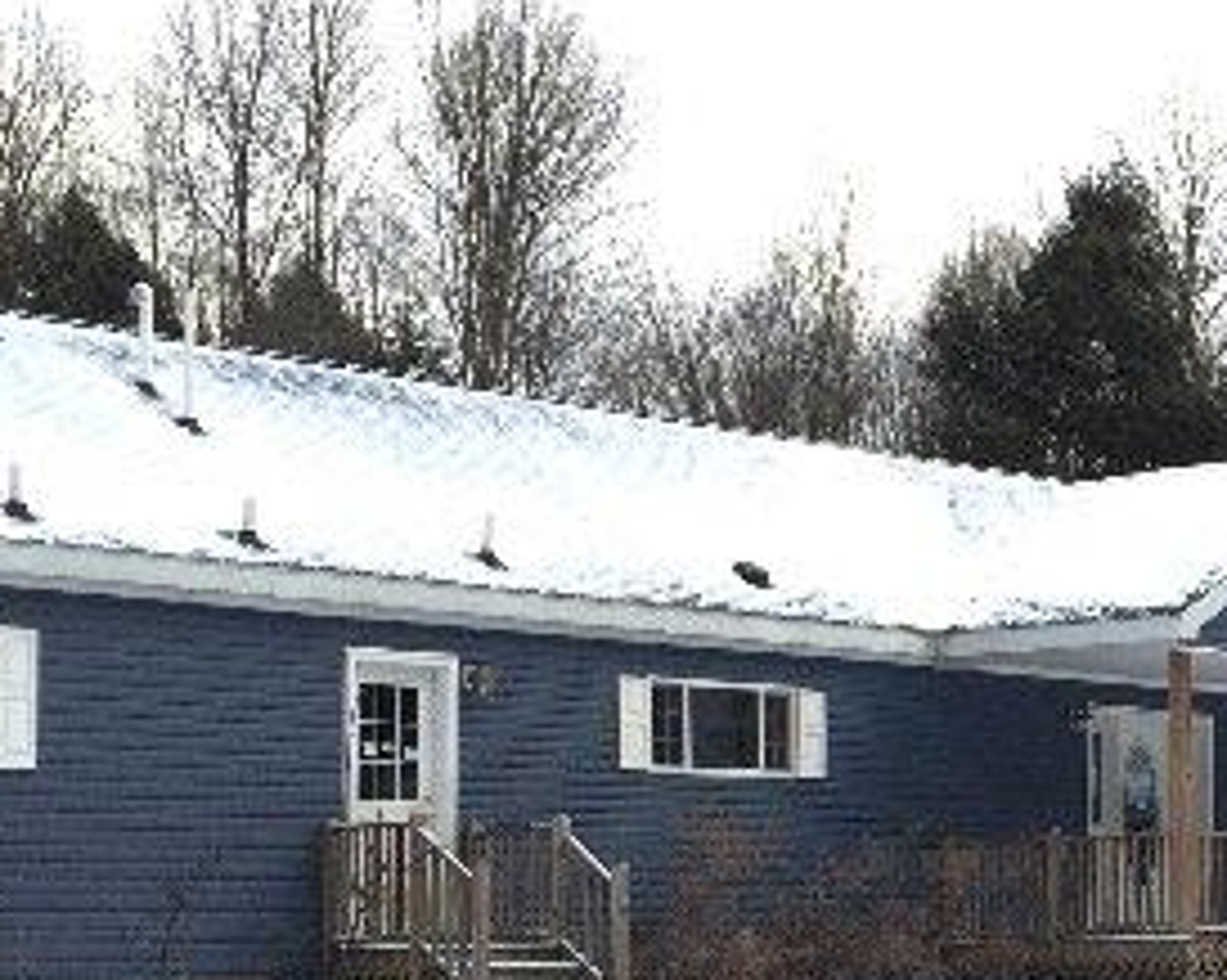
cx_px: 1344
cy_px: 791
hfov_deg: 21.8
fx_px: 3012
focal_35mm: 83
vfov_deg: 18.3
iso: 32
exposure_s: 1/370
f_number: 2.2
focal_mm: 4.15
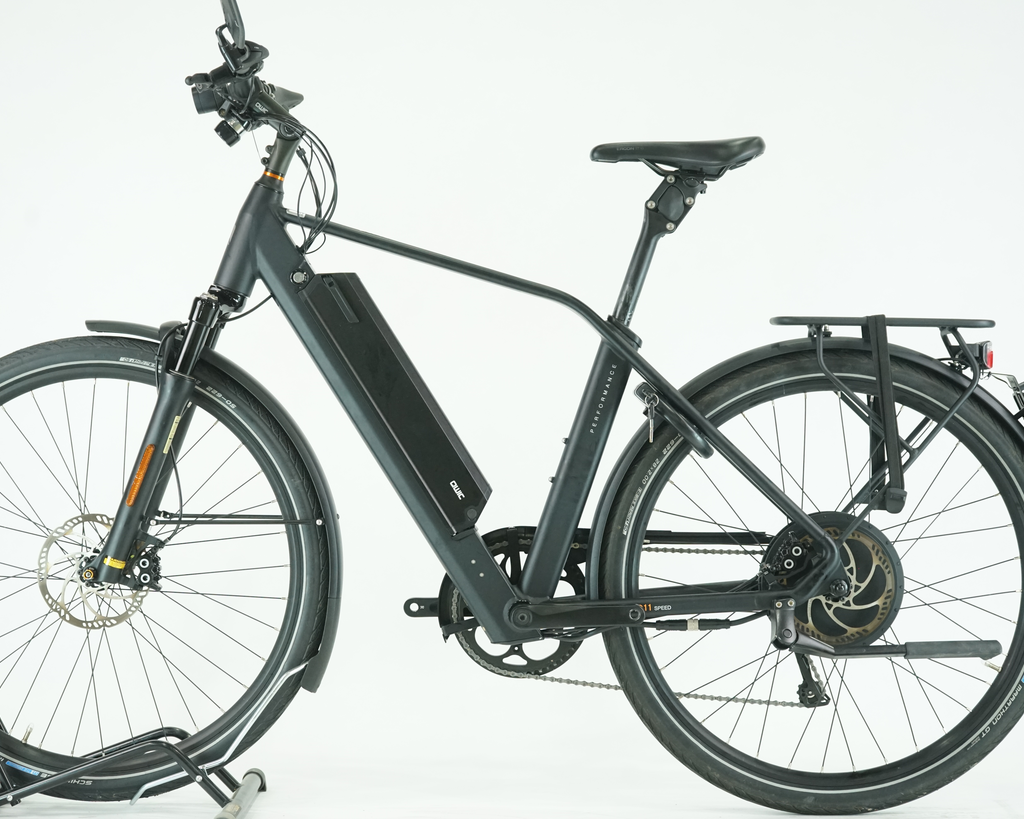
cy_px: 411
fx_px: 2000
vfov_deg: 23.1
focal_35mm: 66
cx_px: 468
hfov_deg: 28.7
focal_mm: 58
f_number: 5.6
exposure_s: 1/200
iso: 2500
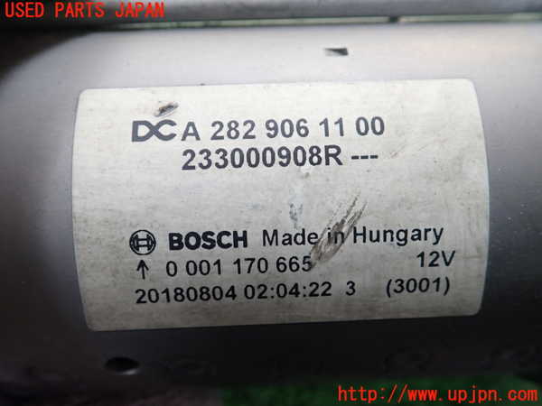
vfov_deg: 46.8
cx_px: 271
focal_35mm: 30
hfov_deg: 60.0
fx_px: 470
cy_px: 203
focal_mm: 5.5
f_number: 2.3
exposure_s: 1/125
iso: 320
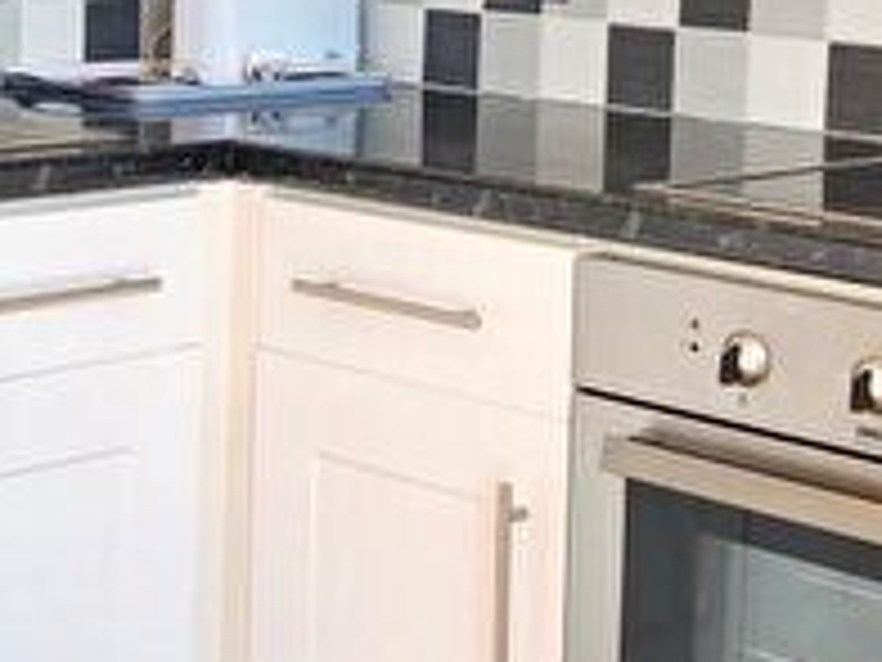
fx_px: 2370
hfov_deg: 21.0
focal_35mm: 93
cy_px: 74
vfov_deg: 15.7
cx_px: 274
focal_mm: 4.25
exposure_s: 1/225
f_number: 1.8
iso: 25
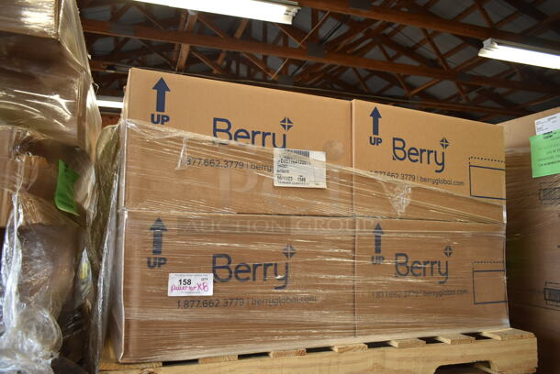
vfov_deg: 48.0
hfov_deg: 67.3
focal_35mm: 27
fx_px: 420
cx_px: 280
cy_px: 187
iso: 800
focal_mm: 18
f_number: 3.5
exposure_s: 1/125
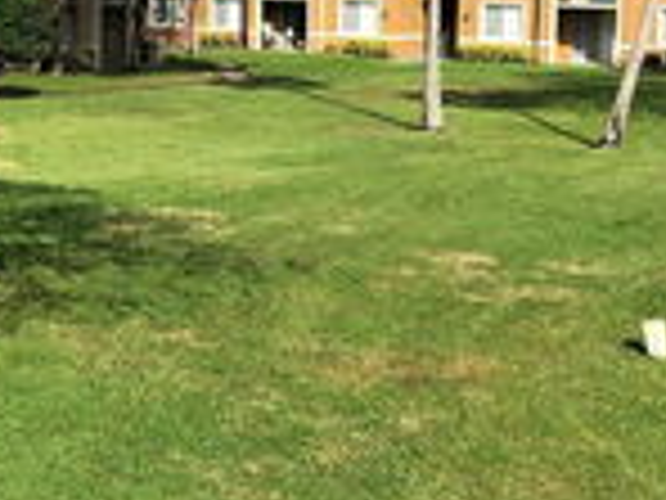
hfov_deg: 23.6
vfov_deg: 18.1
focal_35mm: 81
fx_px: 1558
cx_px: 101
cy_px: 113
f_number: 1.8
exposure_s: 1/2183
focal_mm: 4
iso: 20
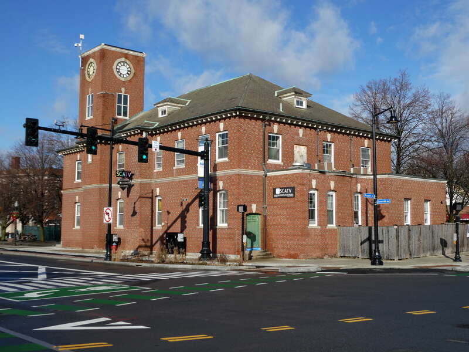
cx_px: 234
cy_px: 176
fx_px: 596
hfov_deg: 42.9
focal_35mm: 44
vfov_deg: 32.9
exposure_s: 1/1000
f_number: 3.9
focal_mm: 7.8
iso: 80
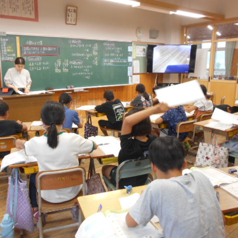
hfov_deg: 52.5
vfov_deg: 52.5
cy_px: 120
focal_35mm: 31
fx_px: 241
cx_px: 112
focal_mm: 4.6
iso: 220
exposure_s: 1/30
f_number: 3.2
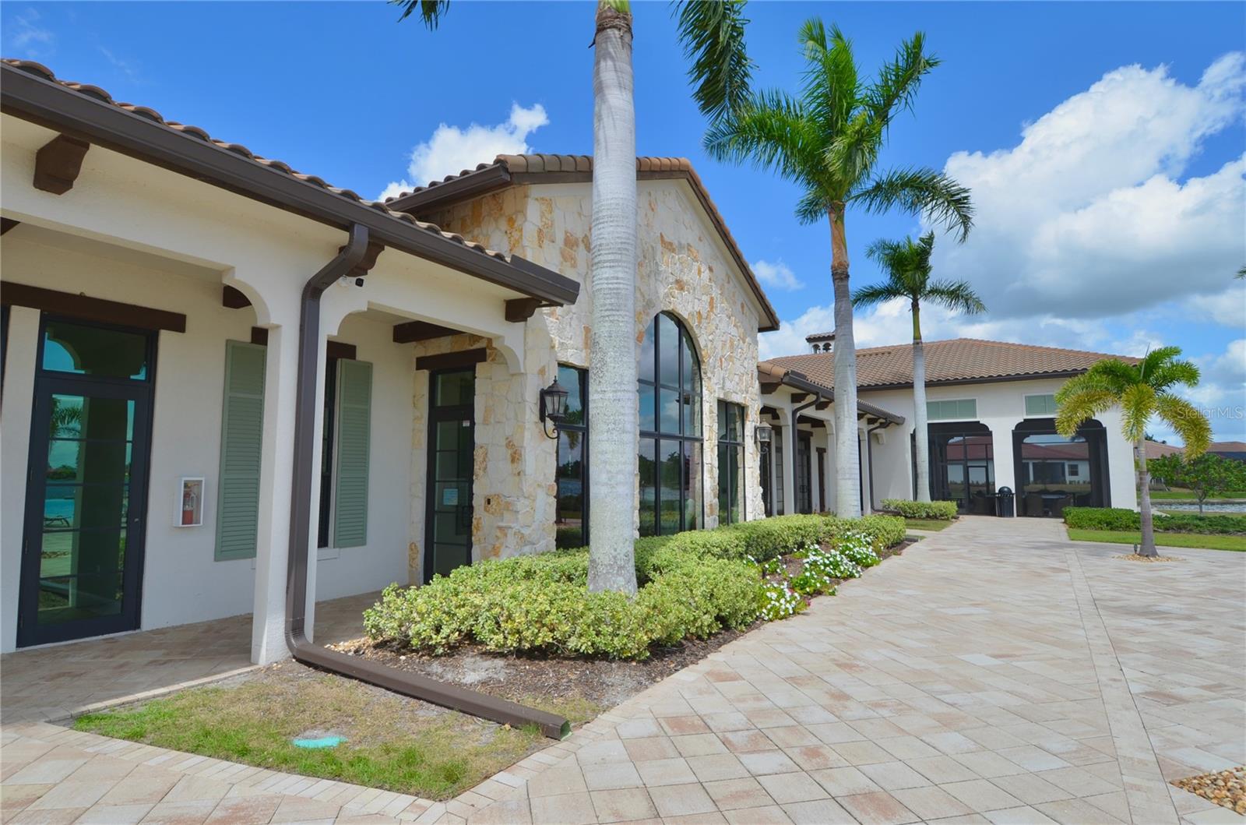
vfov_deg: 36.7
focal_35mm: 36
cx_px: 623
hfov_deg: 53.2
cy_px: 412
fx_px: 1243
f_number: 9
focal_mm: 24
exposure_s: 1/320
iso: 100
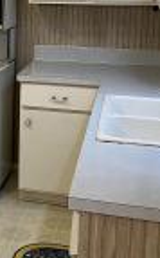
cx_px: -58
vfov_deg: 26.4
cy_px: 54
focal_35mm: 77
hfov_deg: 15.9
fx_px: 539
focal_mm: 5.7
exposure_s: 1/60
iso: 80
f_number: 1.5
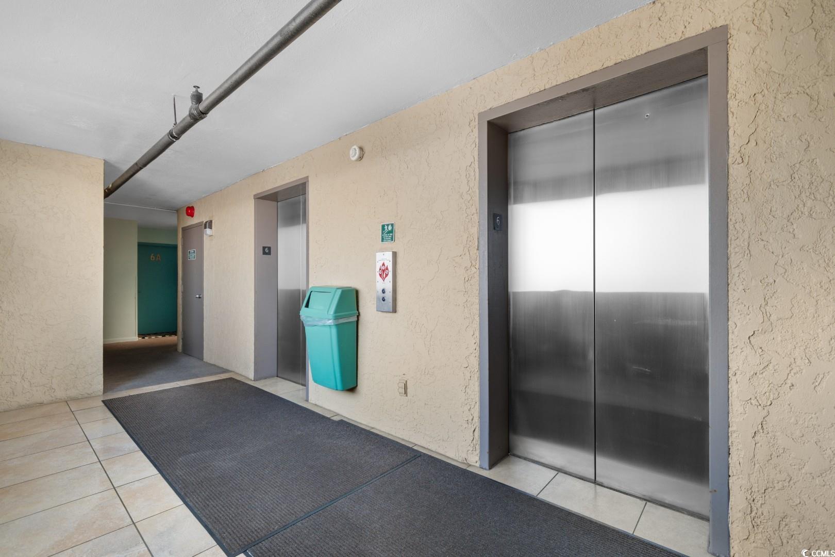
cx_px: 418
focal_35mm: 15
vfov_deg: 77.3
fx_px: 348
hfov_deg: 100.4
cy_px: 278
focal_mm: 10
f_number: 4.5
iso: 100
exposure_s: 1/15
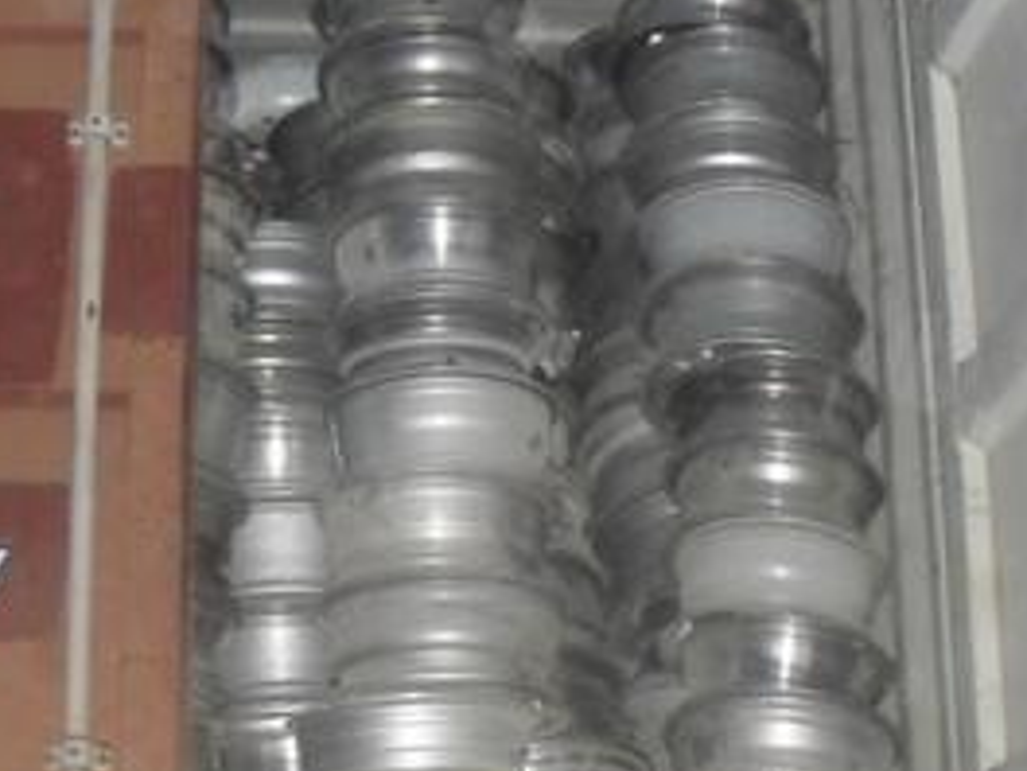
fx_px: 2314
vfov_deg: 18.7
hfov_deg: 24.8
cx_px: 720
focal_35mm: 78
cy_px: 629
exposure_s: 1/45
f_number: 3.2
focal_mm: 6.3
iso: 400
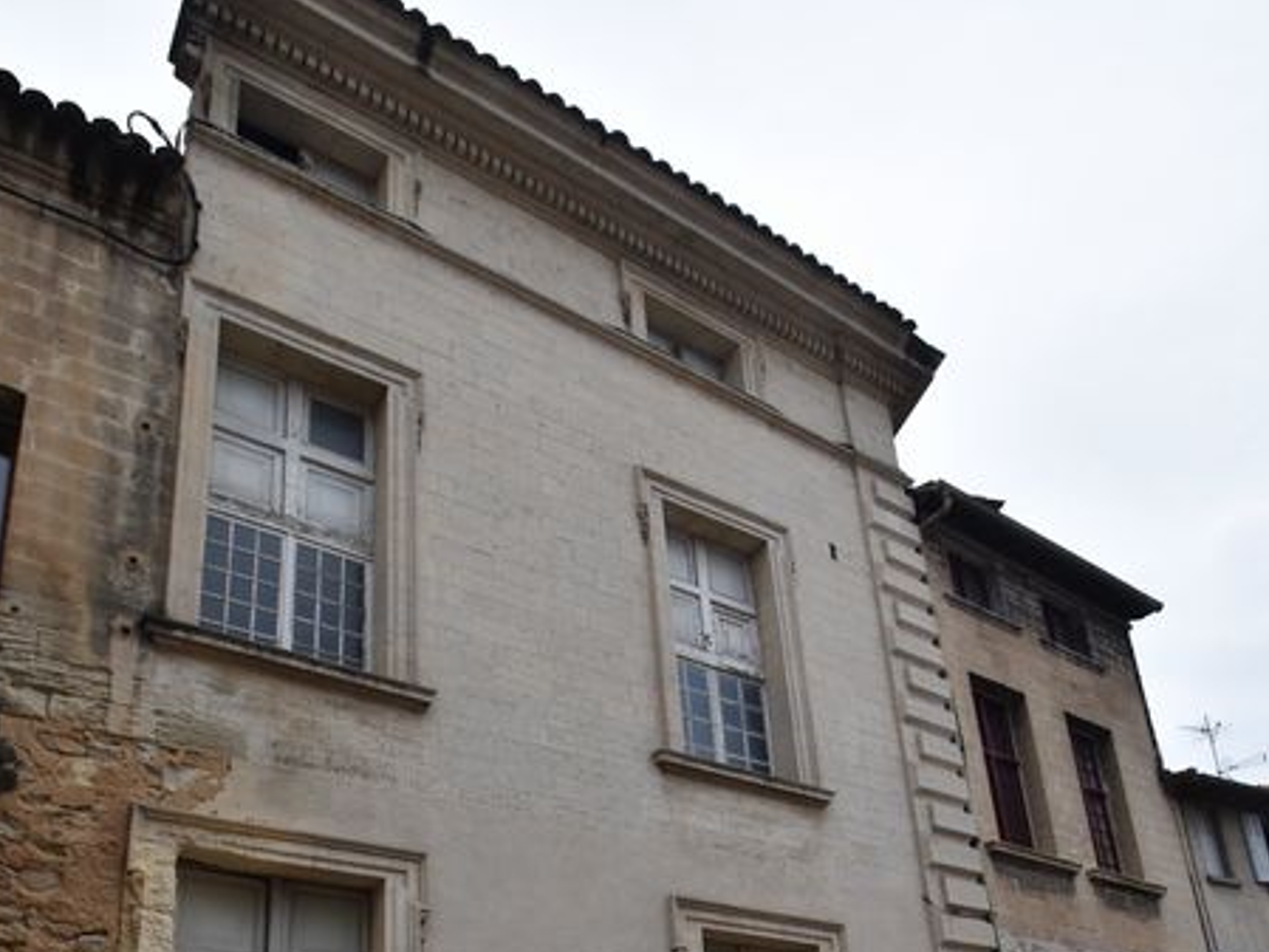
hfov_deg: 65.3
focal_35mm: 27
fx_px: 990
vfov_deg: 44.8
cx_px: 629
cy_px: 918
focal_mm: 12
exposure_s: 1/250
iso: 280
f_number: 8
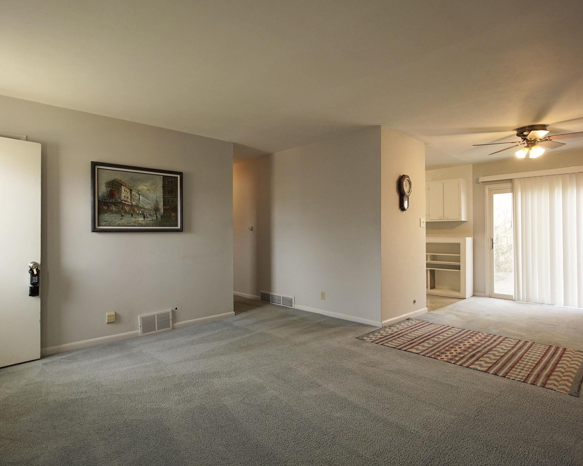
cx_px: 267
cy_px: 231
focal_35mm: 19
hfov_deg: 83.1
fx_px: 328
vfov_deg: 70.8
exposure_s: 1/160
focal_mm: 11
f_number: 4
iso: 800
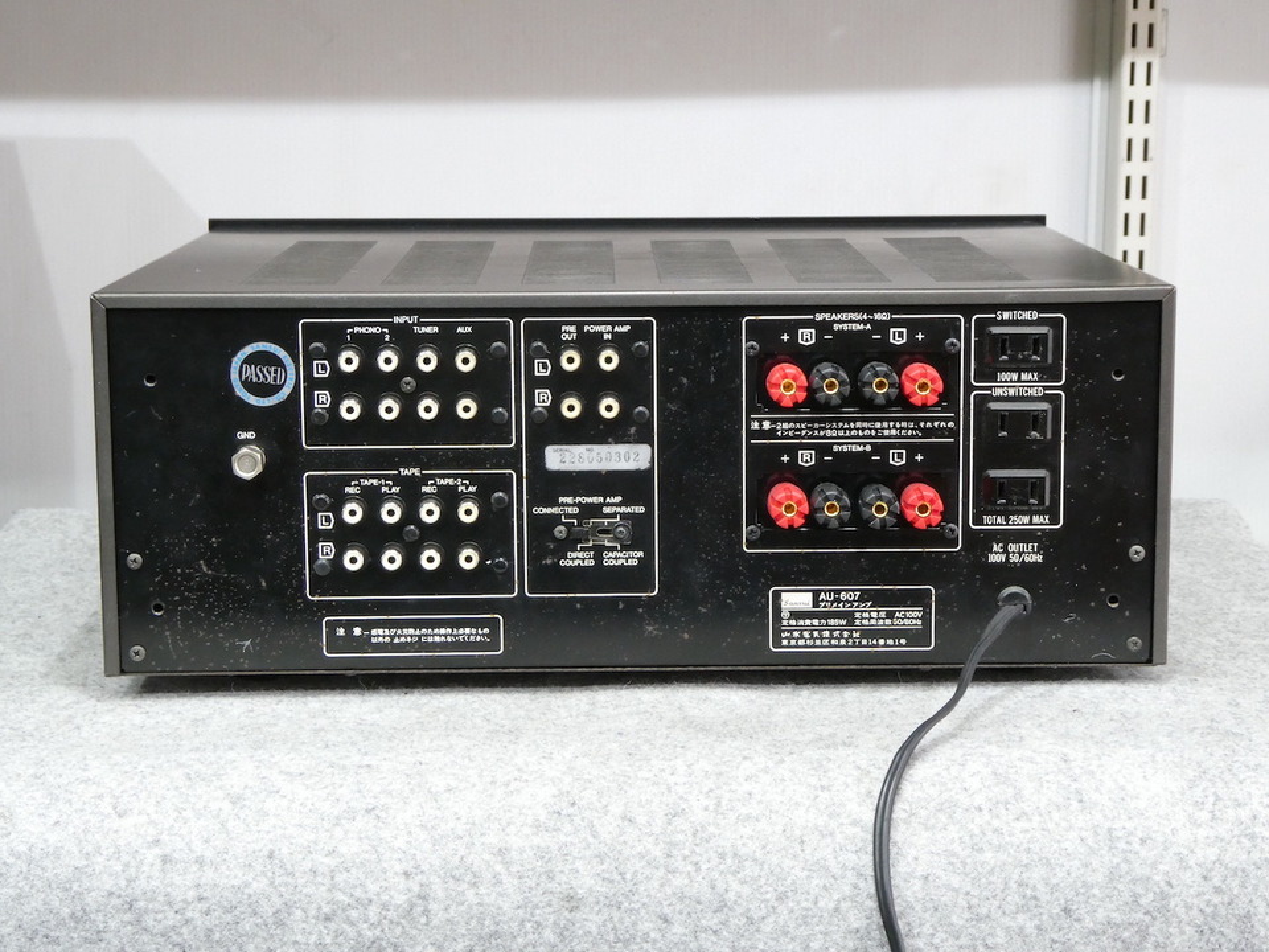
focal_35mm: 70
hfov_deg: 27.8
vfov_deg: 21.0
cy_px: 476
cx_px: 634
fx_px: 2566
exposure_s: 1/8
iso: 400
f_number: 5.6
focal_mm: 12.5
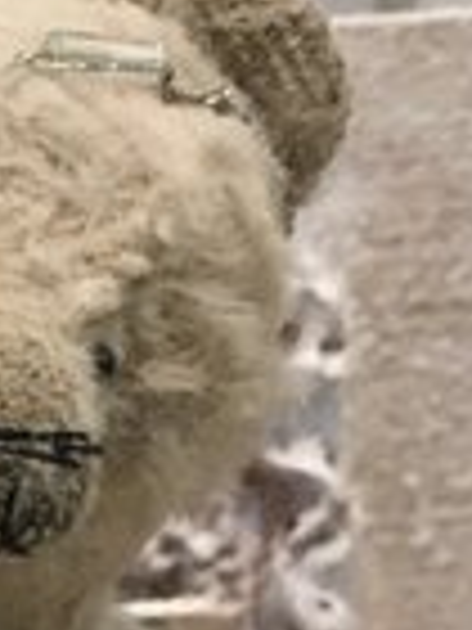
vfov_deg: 9.0
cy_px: 1269
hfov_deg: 6.9
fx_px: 3763
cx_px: -494
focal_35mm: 207
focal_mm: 4.15
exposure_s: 1/33
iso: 50
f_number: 2.2
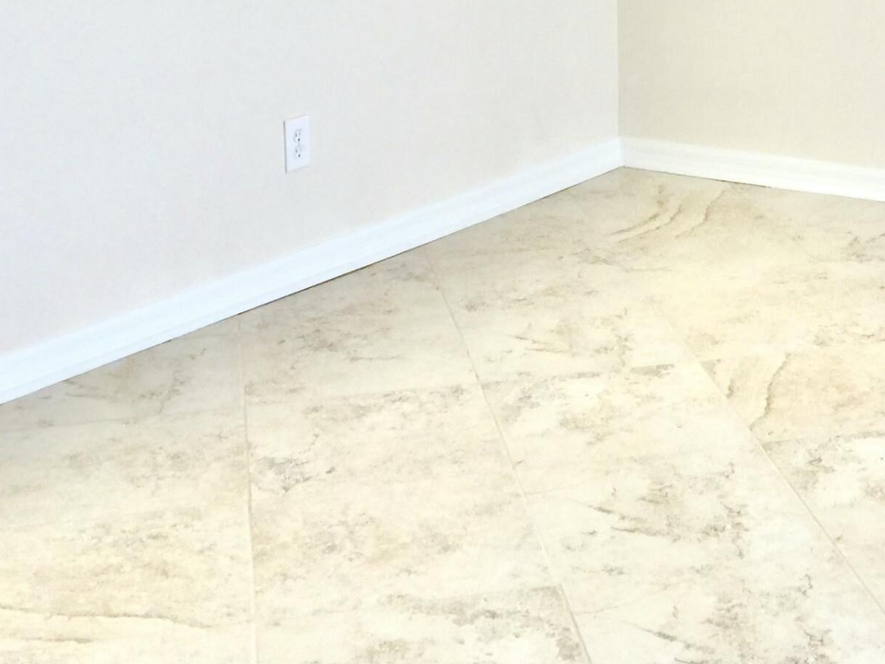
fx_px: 1841
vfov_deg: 19.6
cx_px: 744
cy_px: -48
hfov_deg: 26.4
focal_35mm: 72
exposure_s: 1/40
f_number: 2.2
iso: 32
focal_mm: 4.15
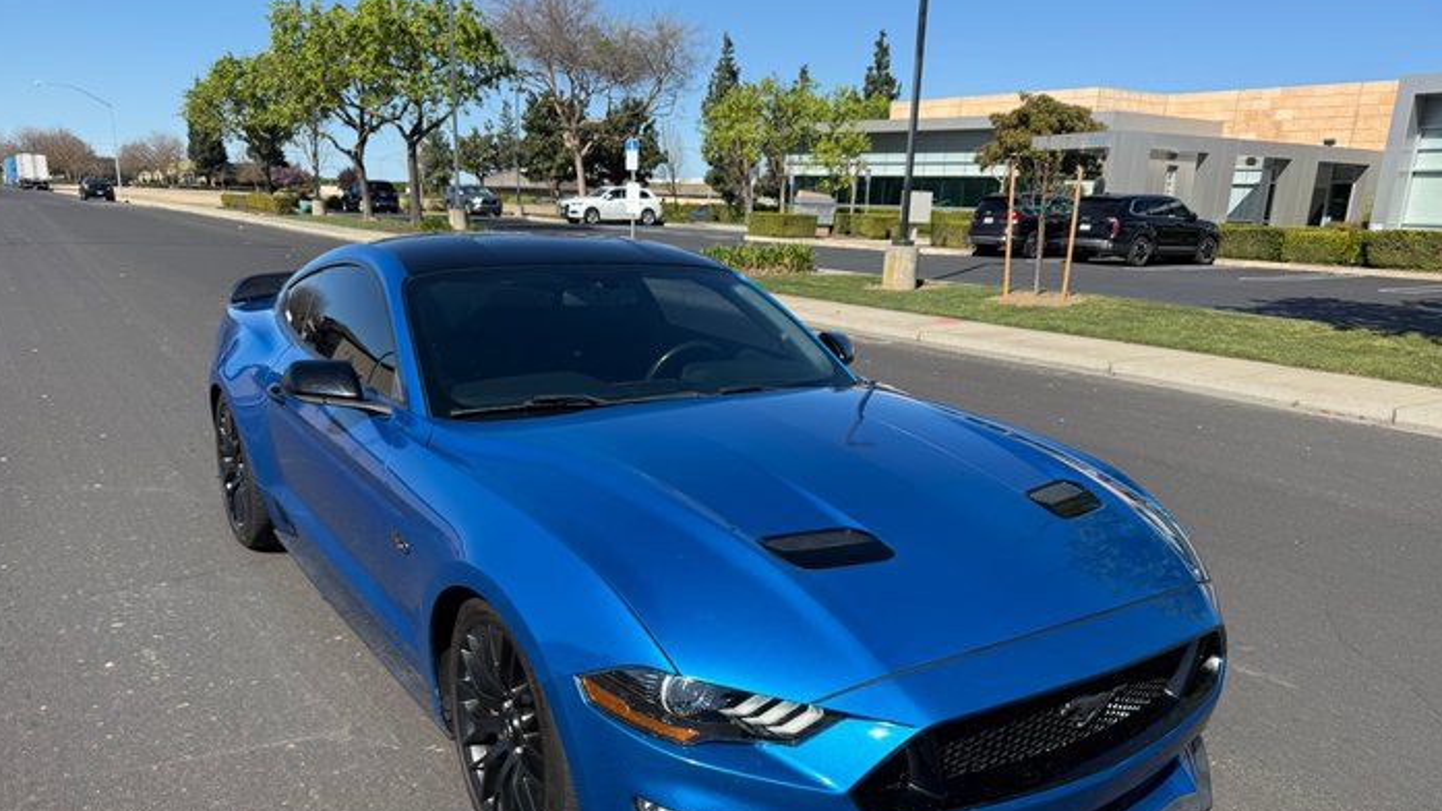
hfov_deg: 69.9
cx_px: 732
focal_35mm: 27
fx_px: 1032
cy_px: 538
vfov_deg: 42.3
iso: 100
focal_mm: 6.76
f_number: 1.78
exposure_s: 1/3953
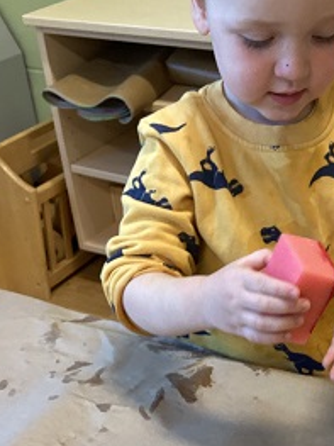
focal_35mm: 59
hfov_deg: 24.4
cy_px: 383
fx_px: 760
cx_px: 264
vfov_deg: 31.5
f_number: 2.4
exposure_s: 1/60
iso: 125
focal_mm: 3.3
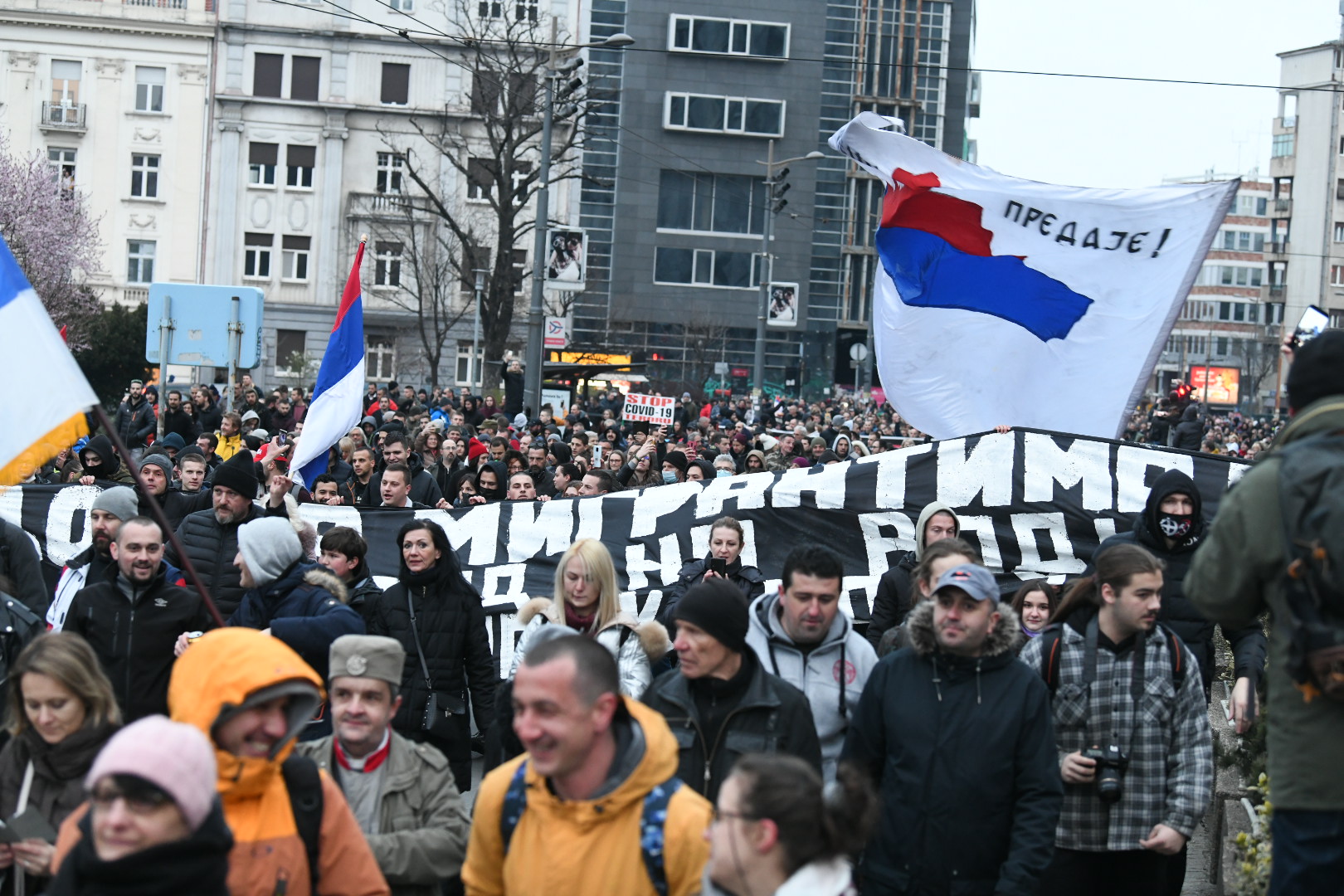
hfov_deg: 28.8
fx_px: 2613
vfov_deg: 19.5
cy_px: 448
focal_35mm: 70
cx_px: 672
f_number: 4
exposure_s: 1/160
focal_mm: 70
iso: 2500
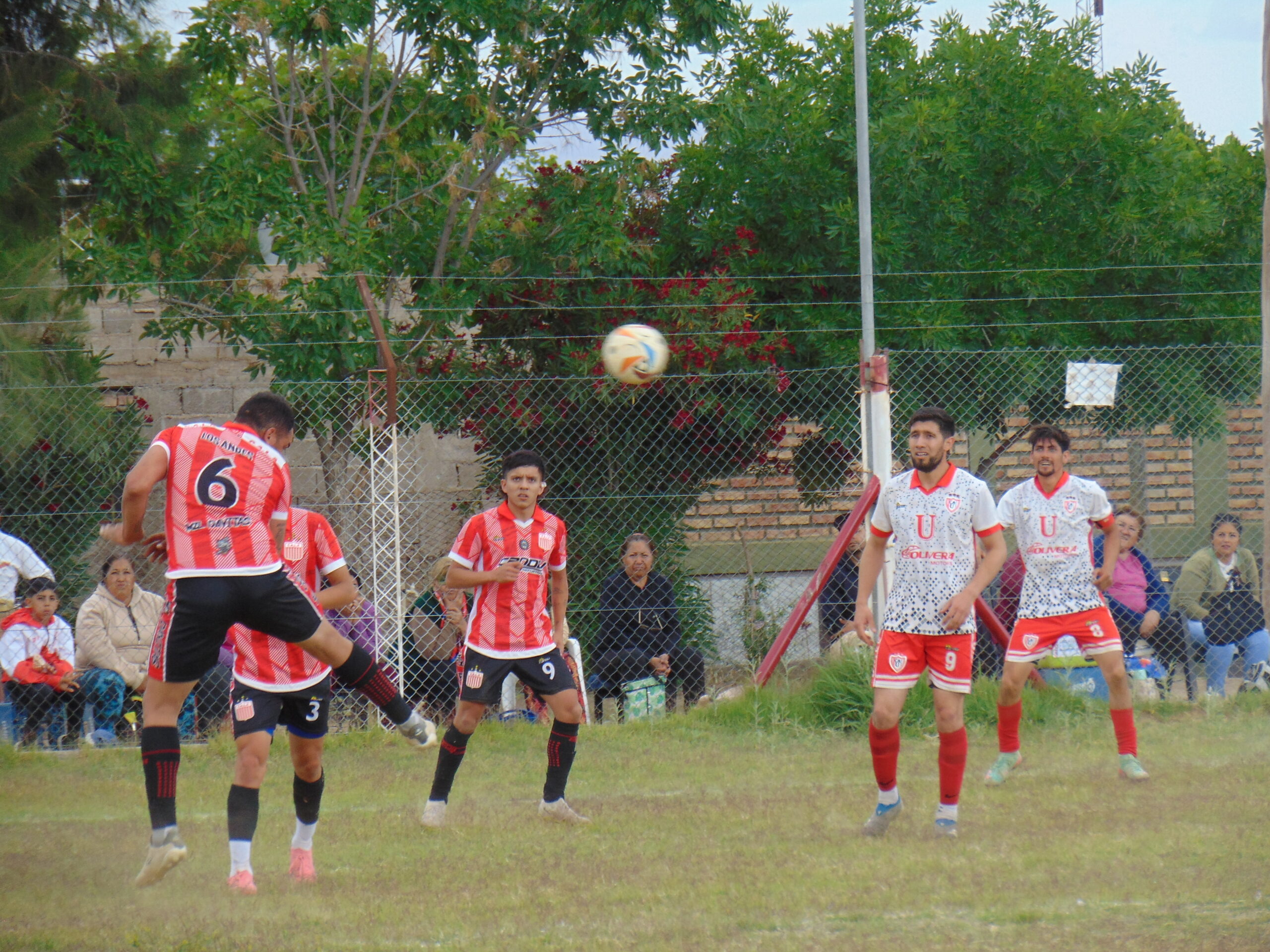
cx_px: 635
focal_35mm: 307
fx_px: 11263
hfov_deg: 6.5
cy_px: 476
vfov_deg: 4.8
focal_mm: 55.1
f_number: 4.2
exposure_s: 1/320
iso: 80
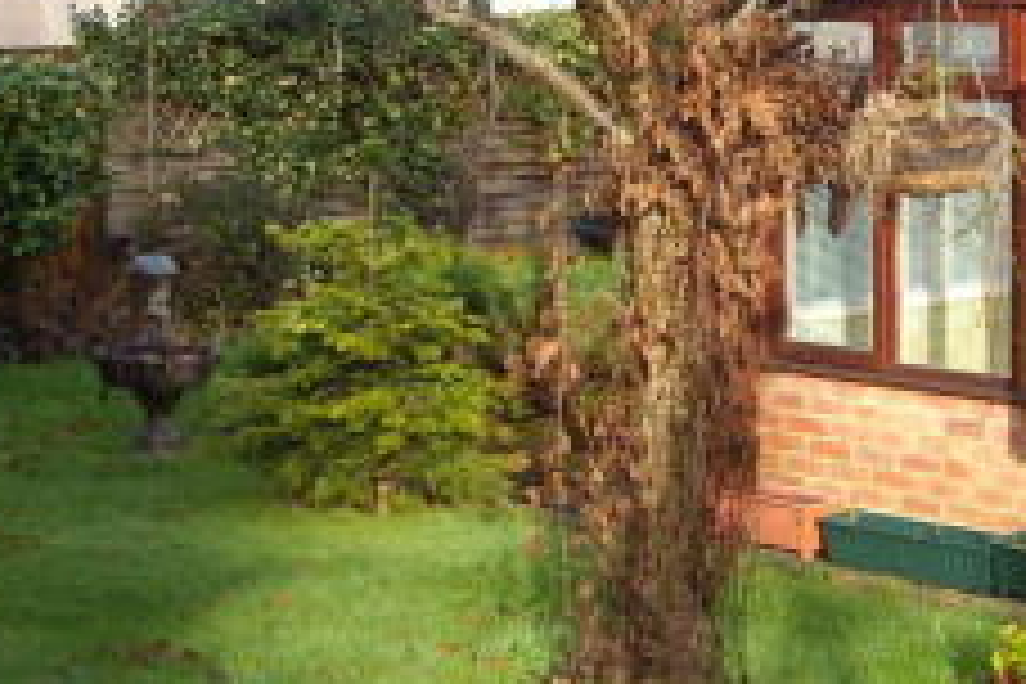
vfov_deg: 14.7
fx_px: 2650
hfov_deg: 21.8
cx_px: 740
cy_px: 268
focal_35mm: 93
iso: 64
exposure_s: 1/209
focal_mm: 5.7
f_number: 2.8
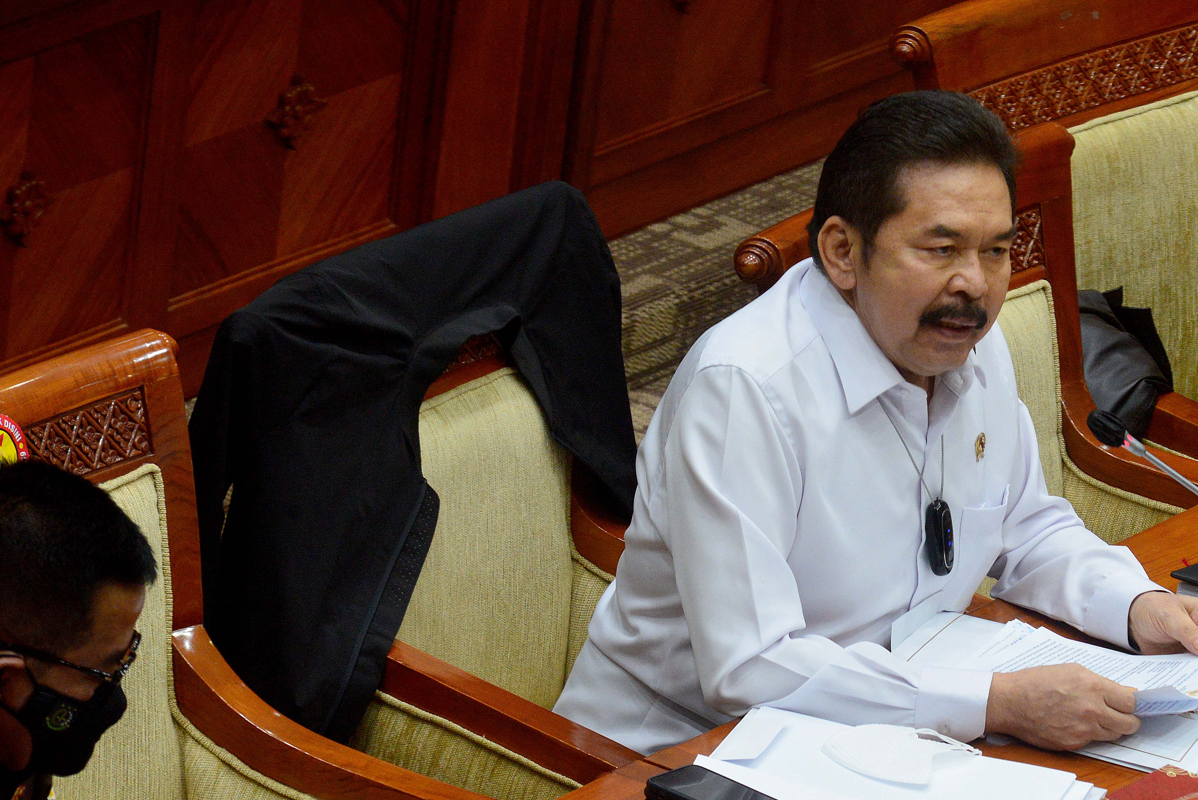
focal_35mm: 311
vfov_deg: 4.4
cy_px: 471
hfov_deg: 6.6
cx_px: 861
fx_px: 10353
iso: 3200
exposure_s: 1/160
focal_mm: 200
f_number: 9
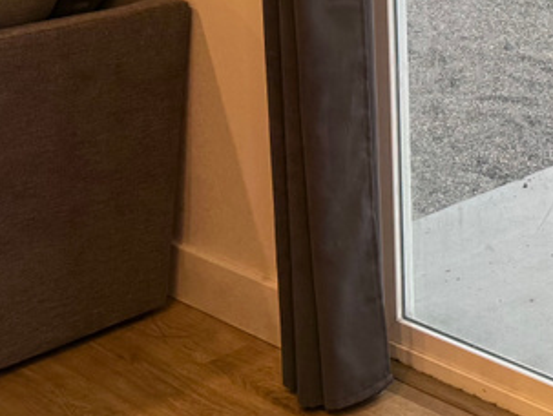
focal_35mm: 81
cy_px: -97
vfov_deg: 17.3
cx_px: 708
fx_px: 1296
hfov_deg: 21.8
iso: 80
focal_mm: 6.76
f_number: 1.78
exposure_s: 1/120
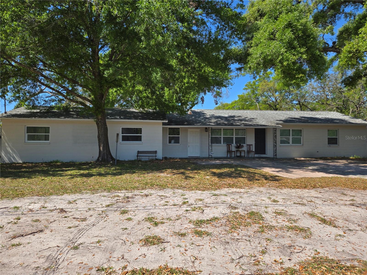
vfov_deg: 58.9
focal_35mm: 23
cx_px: 184
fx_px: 244
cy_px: 138
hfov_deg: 73.9
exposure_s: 1/1339
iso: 25
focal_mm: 5.4
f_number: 1.8
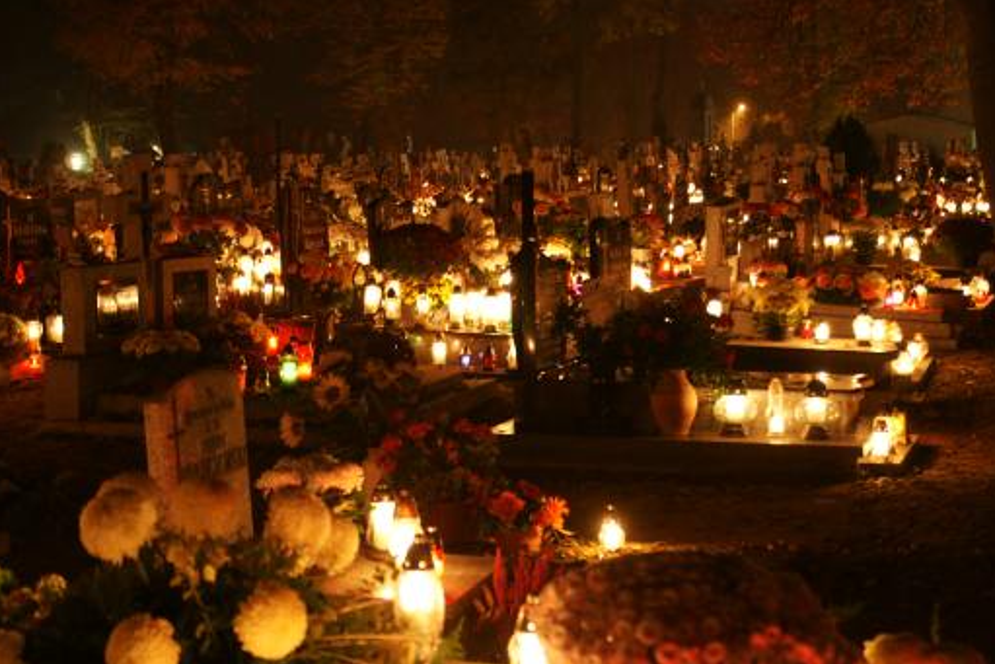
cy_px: 308
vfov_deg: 22.1
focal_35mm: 62
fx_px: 1703
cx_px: 500
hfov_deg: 32.6
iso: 200
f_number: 2.8
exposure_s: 1.6
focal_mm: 35
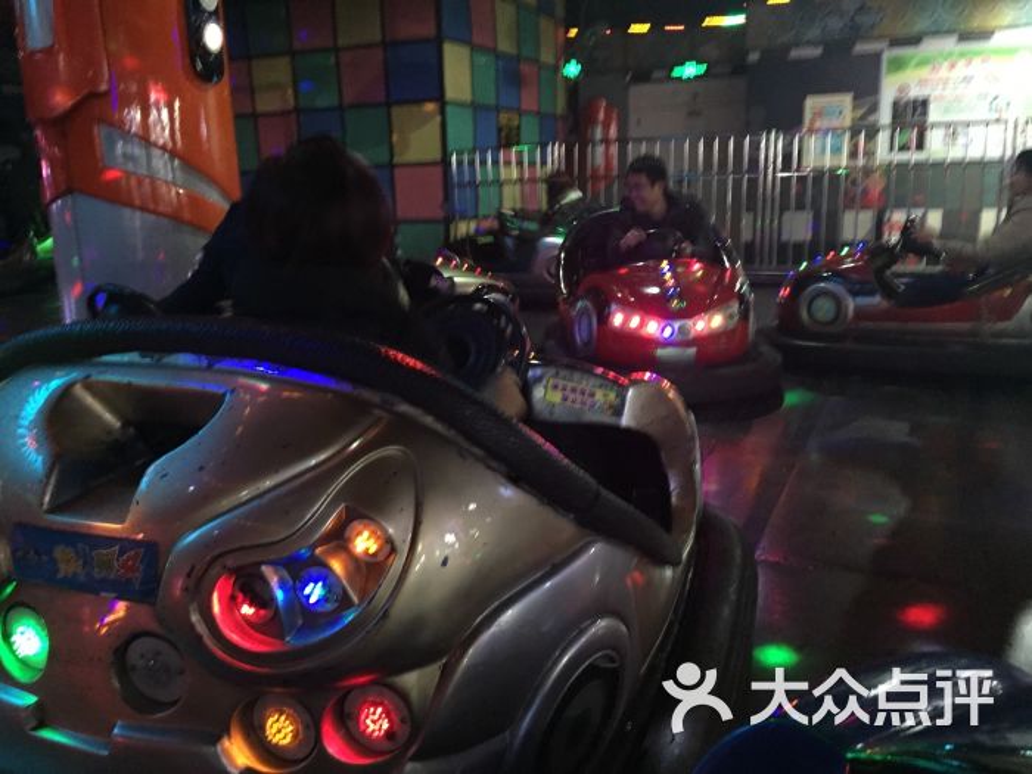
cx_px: 516
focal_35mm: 29
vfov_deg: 48.2
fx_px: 865
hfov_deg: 61.7
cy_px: 387
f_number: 2.2
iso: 500
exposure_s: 1/17
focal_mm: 4.15
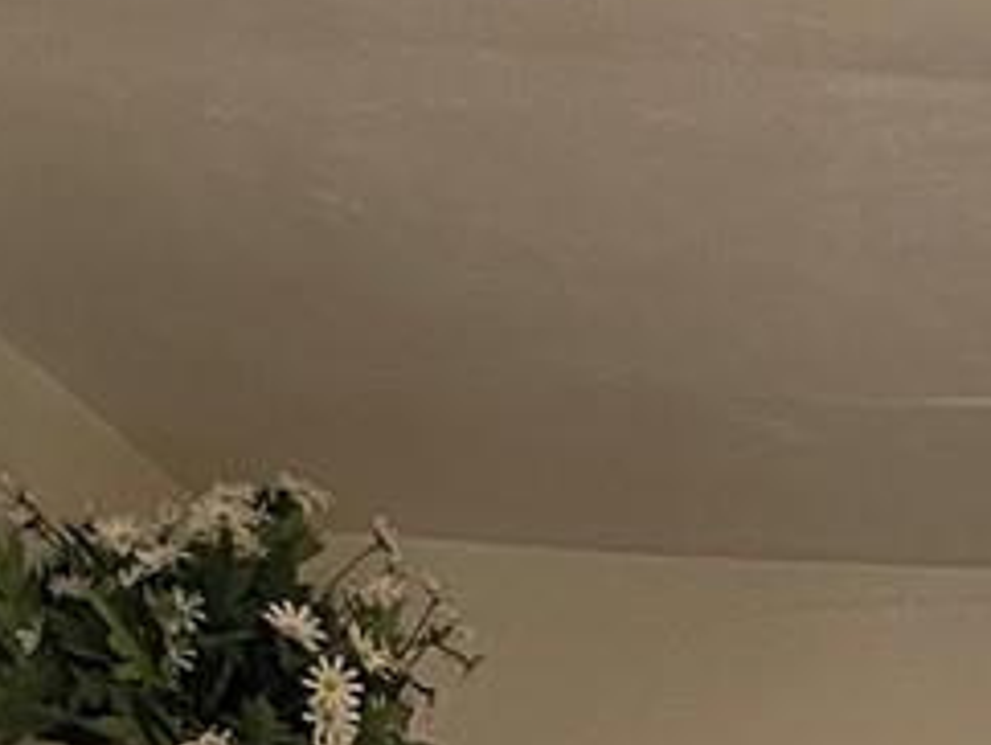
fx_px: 4728
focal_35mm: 165
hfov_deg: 10.9
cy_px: 1932
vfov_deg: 8.1
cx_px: 2007
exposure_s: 1/60
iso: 200
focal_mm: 5.1
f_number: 1.6
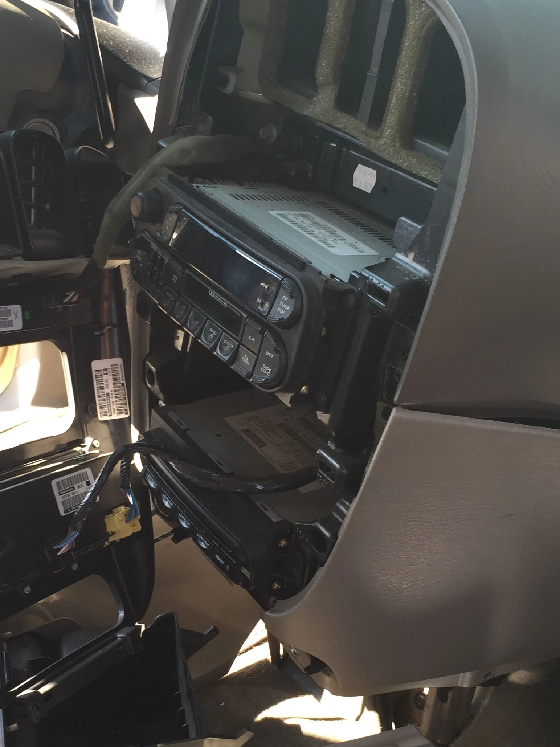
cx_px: 203
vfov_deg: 41.0
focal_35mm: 46
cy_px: 459
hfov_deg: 31.3
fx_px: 992
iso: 32
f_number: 2.2
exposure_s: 1/60
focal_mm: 4.15
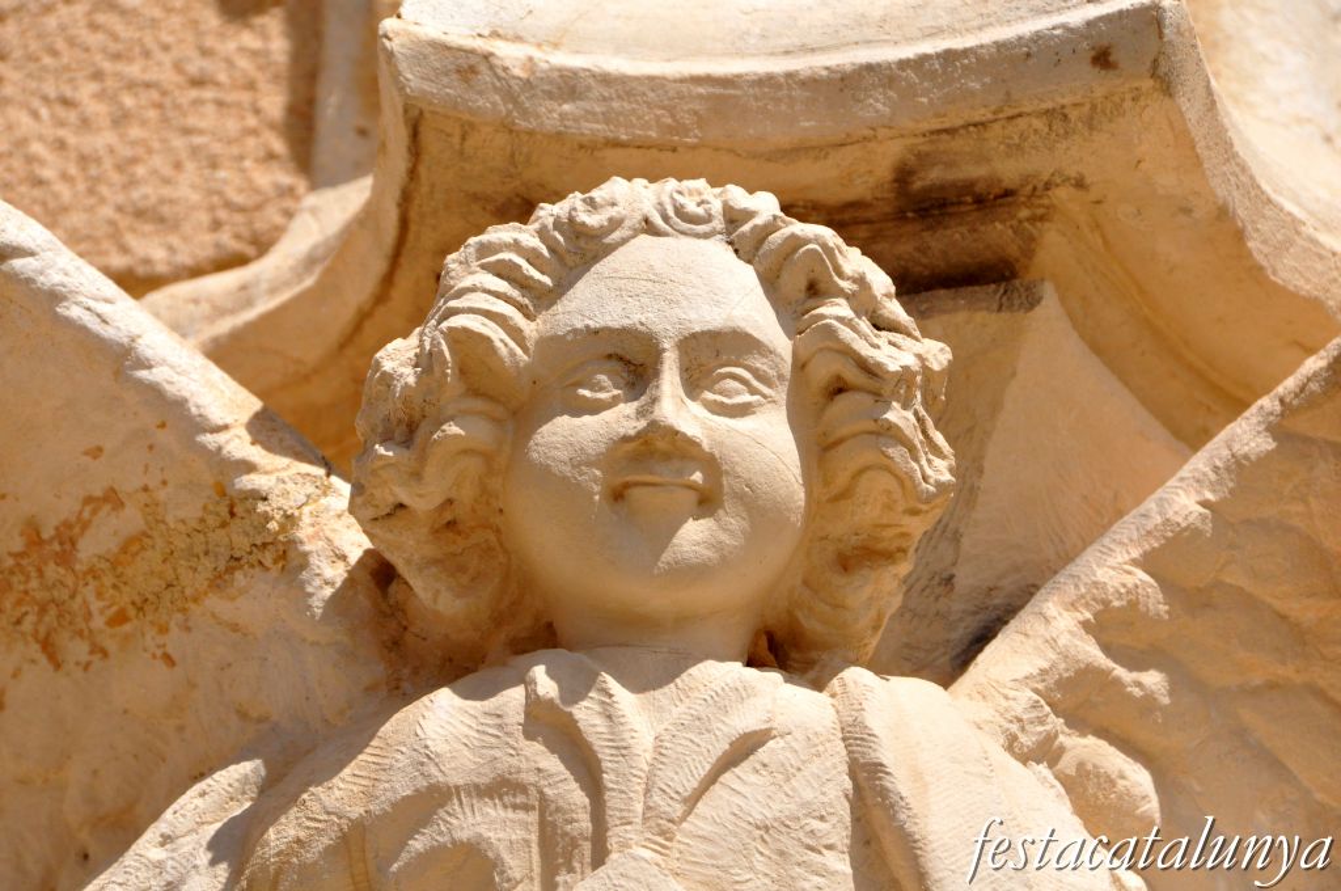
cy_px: 446
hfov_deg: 6.9
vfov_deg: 4.6
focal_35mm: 300
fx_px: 11161
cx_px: 670
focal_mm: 200
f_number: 11
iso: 1000
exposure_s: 1/2000
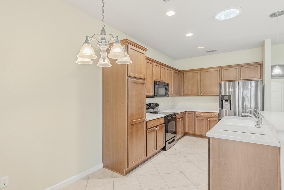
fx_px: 142
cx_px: 129
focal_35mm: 18
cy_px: 93
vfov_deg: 67.5
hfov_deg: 89.7
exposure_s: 1/2000
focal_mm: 14
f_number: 4
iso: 1000
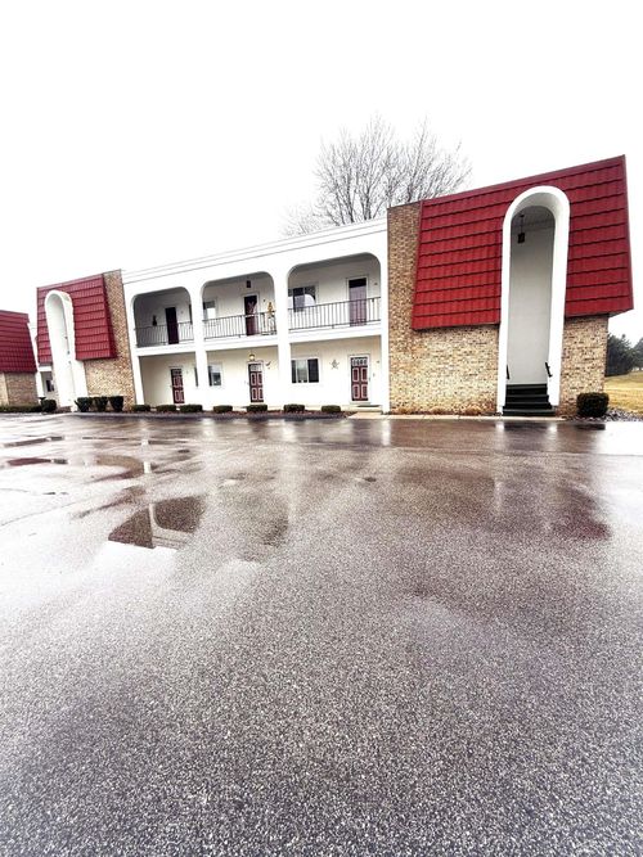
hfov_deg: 85.7
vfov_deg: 102.1
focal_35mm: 14
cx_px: 322
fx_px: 347
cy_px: 428
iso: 50
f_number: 2.2
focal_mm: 2.22
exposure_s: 1/110
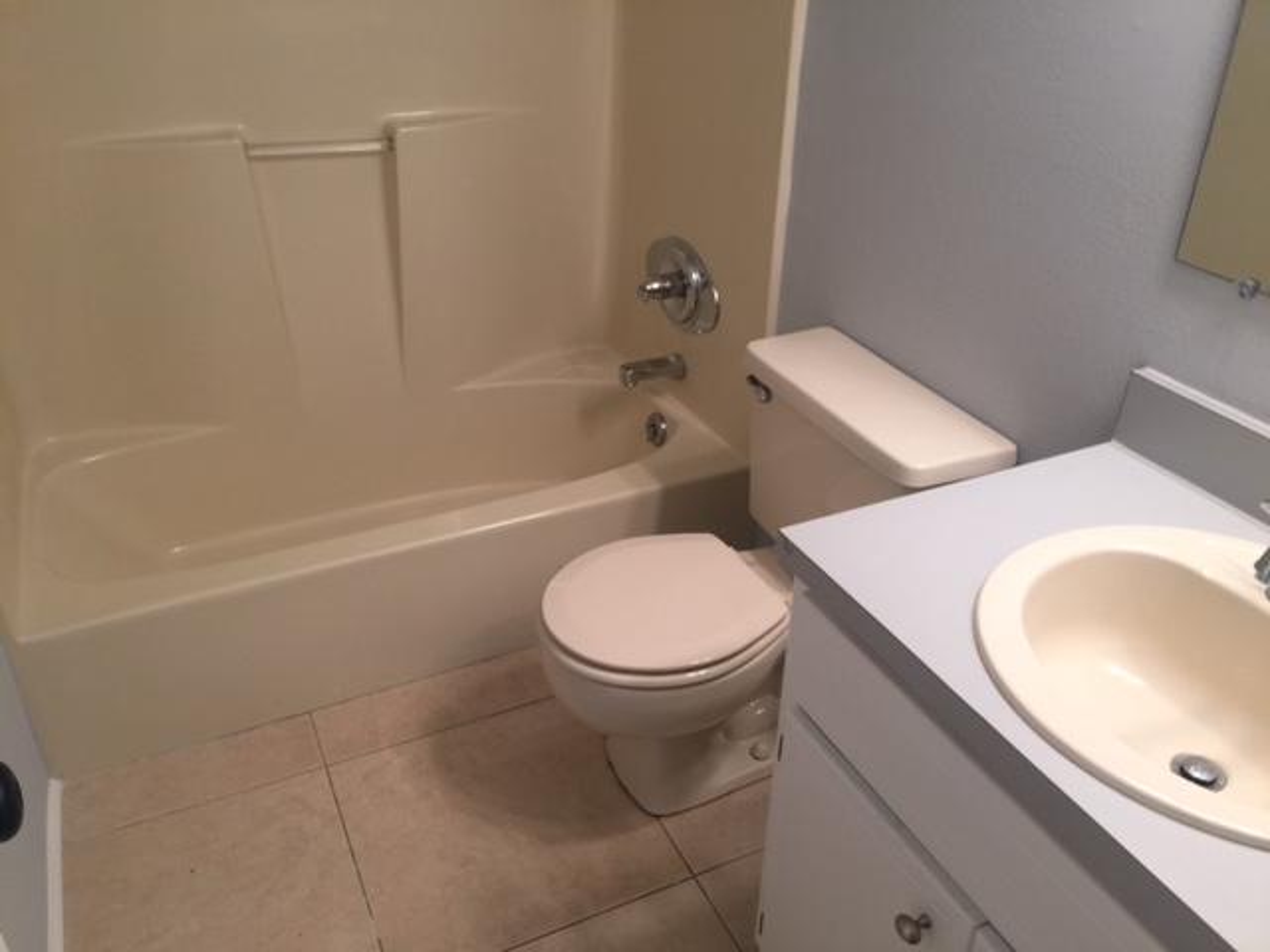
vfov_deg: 48.2
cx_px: 635
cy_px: 476
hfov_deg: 61.7
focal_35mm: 29
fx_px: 1064
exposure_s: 1/15
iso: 32
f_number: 2.2
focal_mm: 4.15
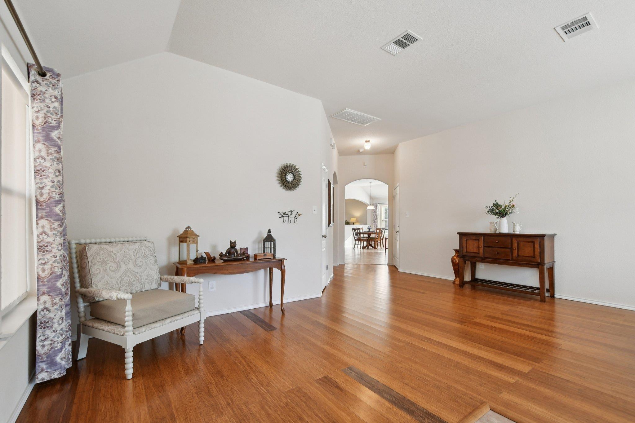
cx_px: 318
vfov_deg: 77.3
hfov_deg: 100.4
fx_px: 265
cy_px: 212
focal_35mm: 15
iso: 400
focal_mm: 10
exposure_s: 1/25
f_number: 7.1
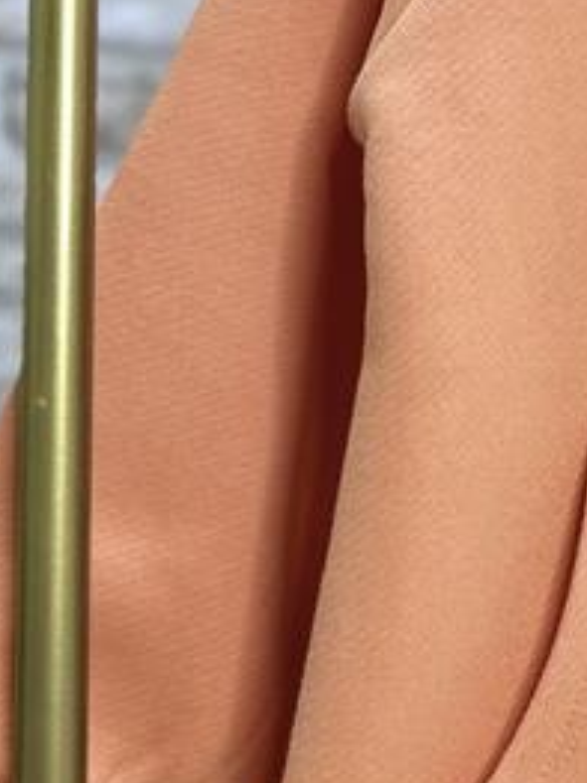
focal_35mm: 73
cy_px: 250
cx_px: 849
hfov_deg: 18.2
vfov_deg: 26.5
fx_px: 1652
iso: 80
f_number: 1.78
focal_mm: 6.86
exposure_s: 1/100
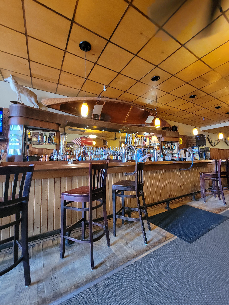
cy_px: 152
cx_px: 114
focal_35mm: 13
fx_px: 115
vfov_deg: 106.2
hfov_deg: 89.9
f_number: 2.2
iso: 640
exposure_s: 1/29
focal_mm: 2.2
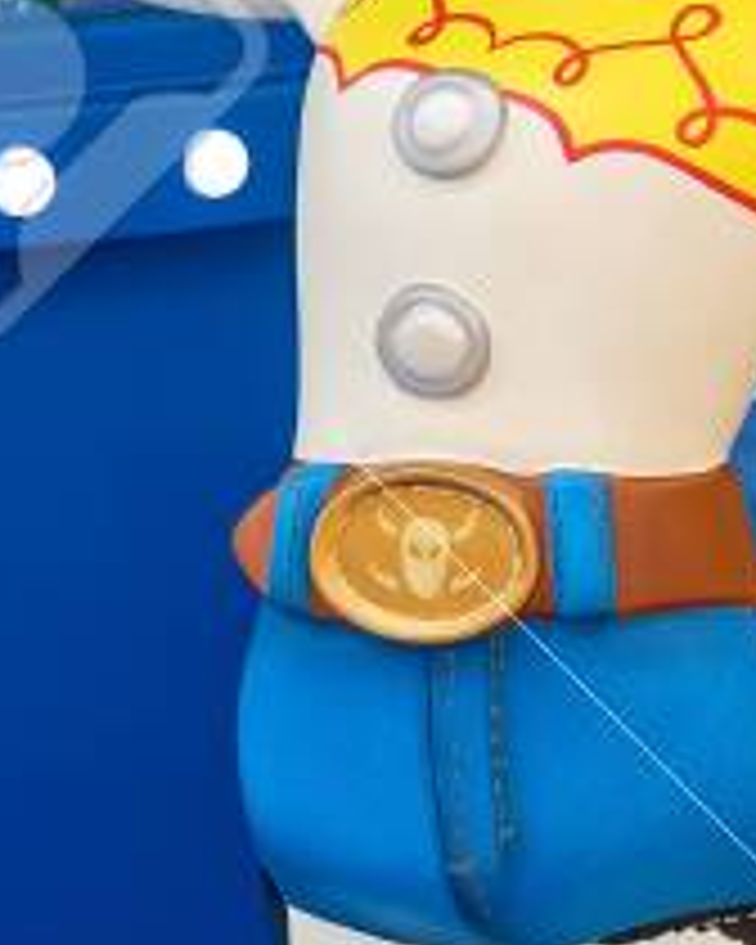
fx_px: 5202
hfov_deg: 7.9
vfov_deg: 10.3
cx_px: -832
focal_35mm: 186
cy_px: -81
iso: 100
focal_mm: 21.4
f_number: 6.4
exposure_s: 1/105
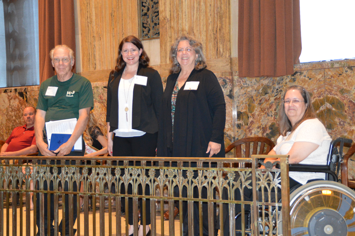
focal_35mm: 57
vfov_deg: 23.7
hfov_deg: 35.1
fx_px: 562
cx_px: 178
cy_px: 118
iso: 2500
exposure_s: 1/60
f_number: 4.5
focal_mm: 38
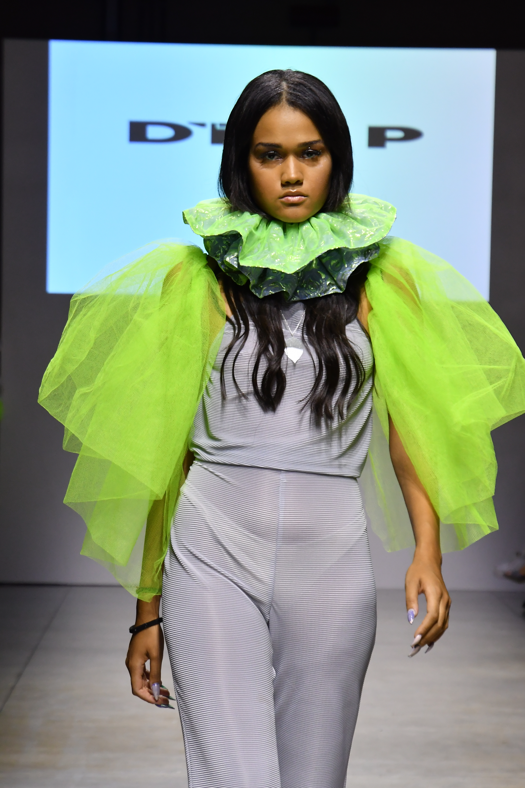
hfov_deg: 9.1
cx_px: 262
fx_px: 3281
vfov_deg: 13.7
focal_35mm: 150
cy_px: 394
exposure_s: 1/320
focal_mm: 75
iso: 1000
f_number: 5.6
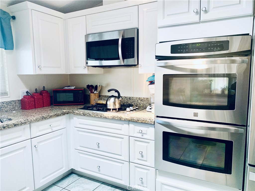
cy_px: 96
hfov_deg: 67.3
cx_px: 128
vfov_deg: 53.1
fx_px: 192
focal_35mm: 26
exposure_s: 1/117
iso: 100
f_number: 1.8
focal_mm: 4.25
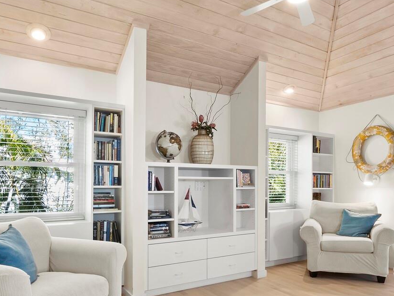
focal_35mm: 27
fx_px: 307
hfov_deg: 65.1
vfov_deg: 51.0
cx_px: 221
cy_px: 179
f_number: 13
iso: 320
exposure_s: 1.3
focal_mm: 7
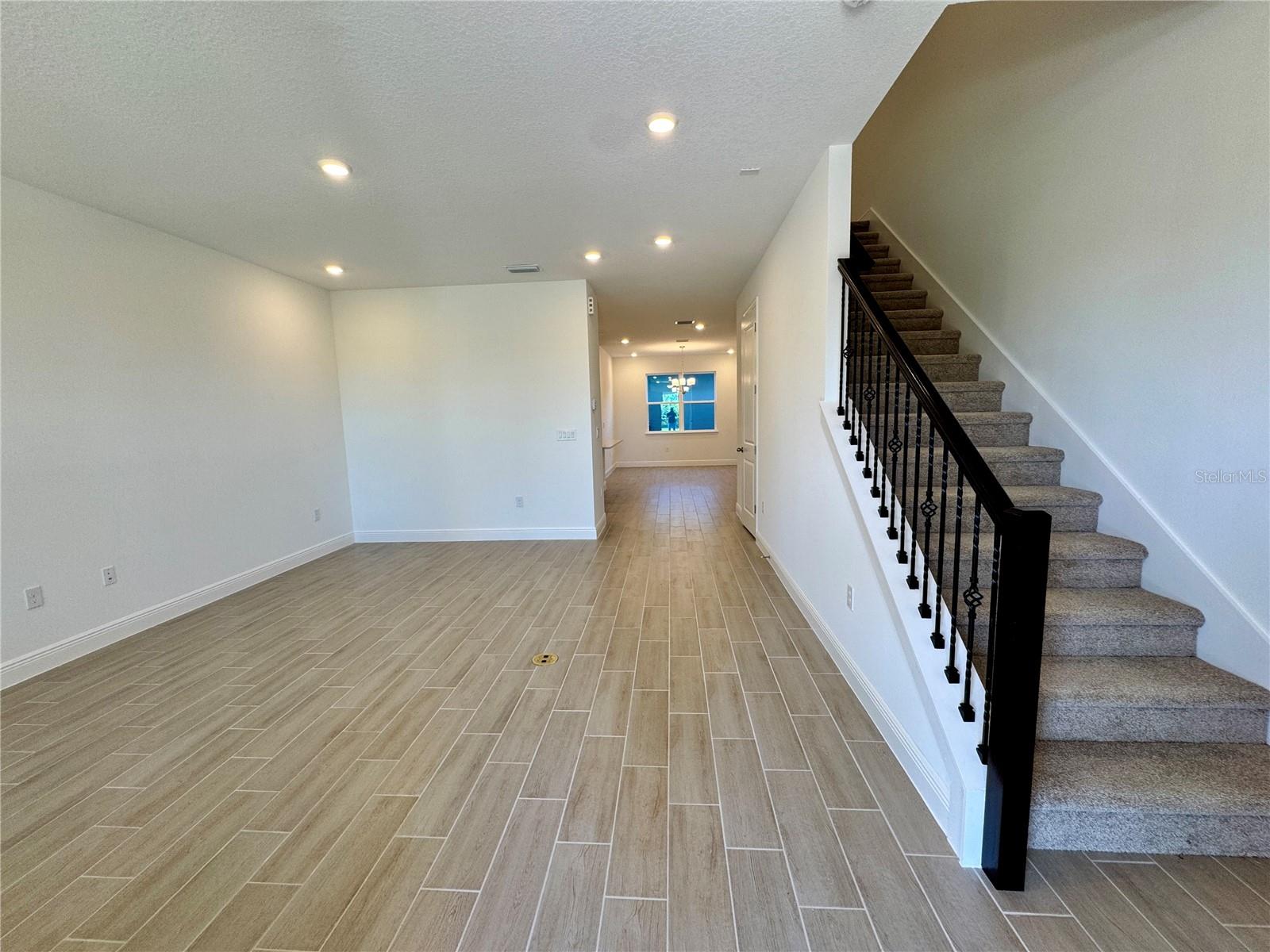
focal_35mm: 14
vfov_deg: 85.7
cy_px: 476
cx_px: 635
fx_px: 514
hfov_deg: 102.1
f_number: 2.2
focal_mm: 2.22
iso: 80
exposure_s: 1/120
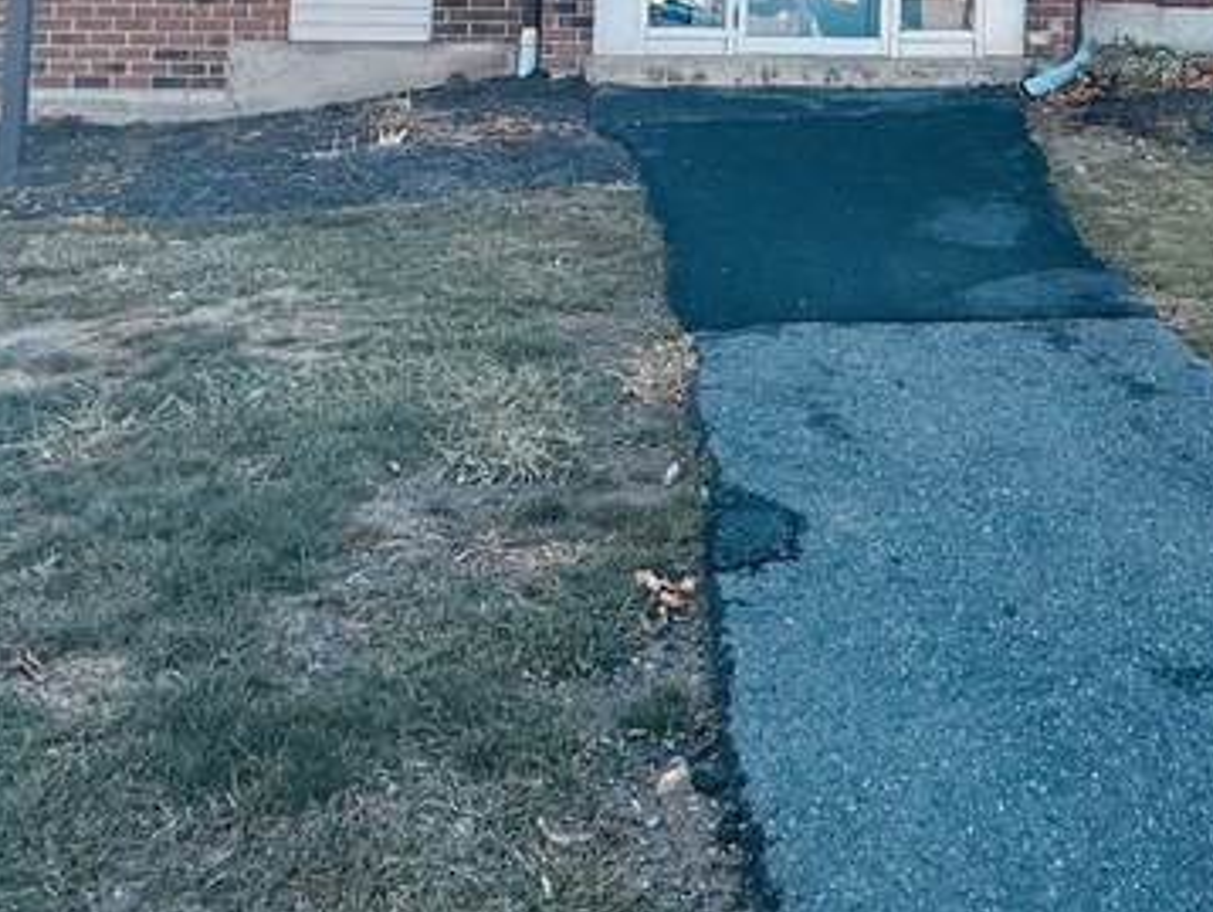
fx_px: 1753
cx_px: 939
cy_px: -139
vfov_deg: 26.4
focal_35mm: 50
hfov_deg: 37.1
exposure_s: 1/256
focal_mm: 2.22
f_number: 2.2
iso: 40
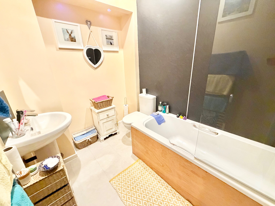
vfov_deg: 85.7
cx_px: 138
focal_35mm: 14
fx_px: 111
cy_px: 103
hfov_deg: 102.1
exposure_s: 1/50
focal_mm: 2.22
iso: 640
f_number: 2.2
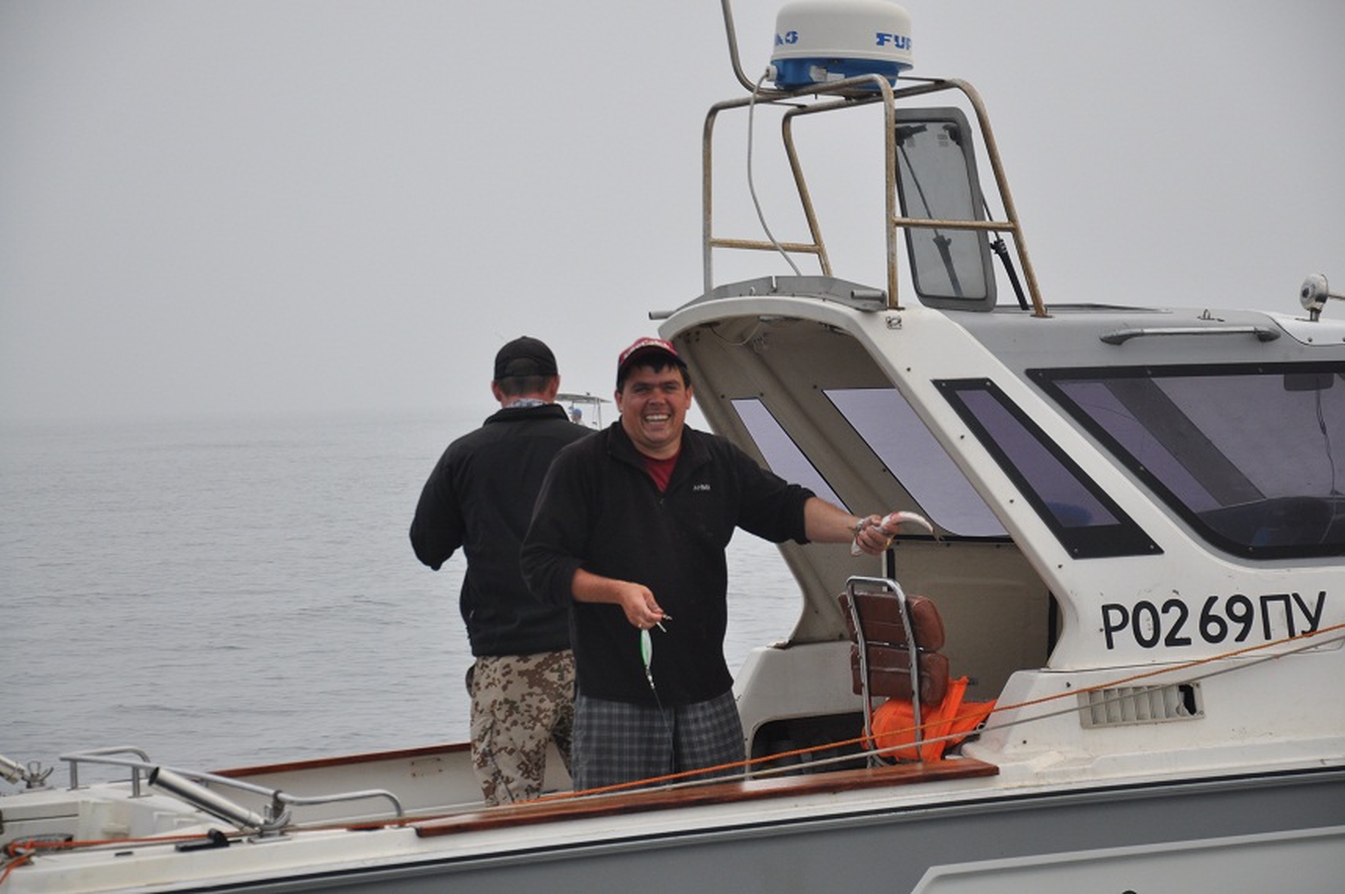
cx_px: 672
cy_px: 447
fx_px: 5038
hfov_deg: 15.2
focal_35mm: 135
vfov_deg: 10.1
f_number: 5.6
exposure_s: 1/400
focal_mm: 90
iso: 400
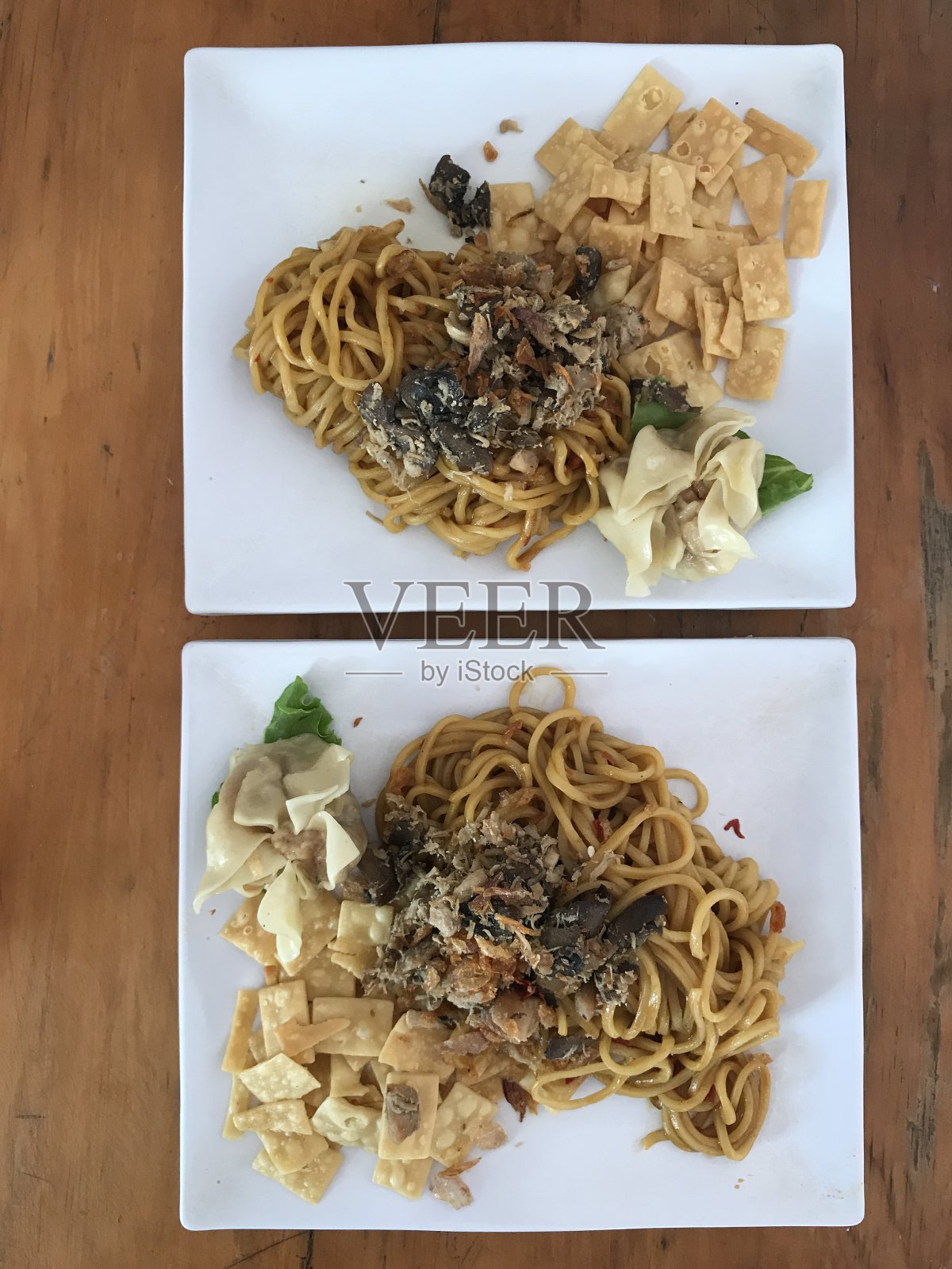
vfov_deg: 63.4
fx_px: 1027
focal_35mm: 28
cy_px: 634
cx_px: 476
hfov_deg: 49.7
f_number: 1.8
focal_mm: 3.99
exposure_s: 1/33
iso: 40
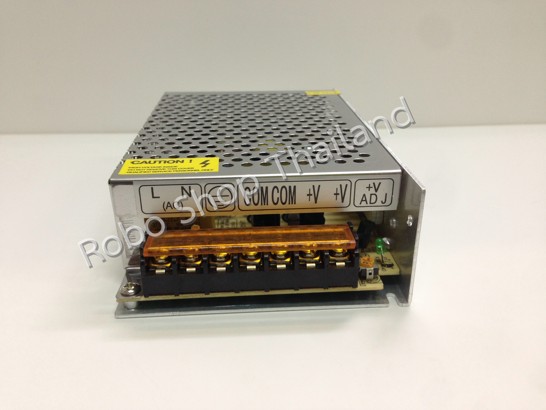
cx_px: 273
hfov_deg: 55.4
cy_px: 205
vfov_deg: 42.9
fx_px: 521
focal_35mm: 33
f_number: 2.4
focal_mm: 4.12
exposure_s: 1/20
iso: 64
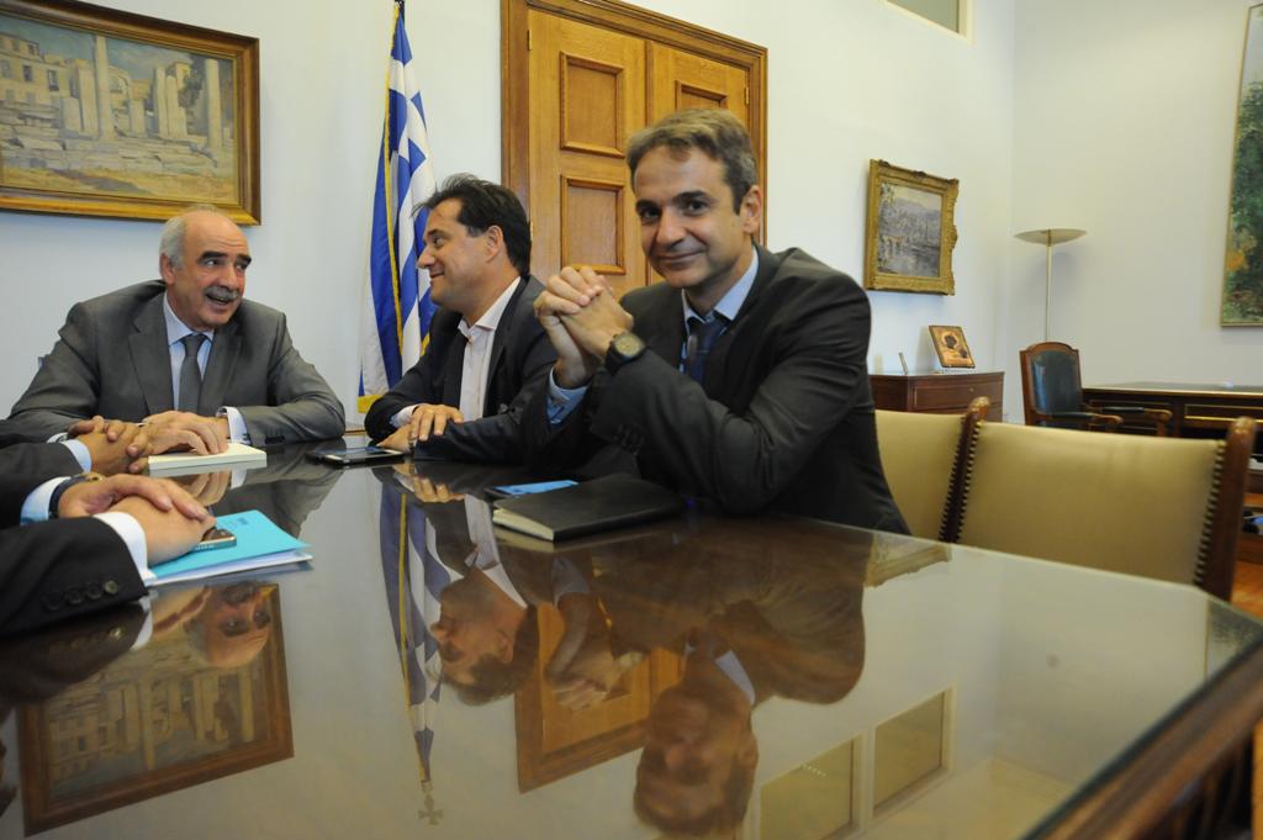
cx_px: 632
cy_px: 420
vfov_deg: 35.0
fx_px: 1332
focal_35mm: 38
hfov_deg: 50.7
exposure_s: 1/250
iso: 4000
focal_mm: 38
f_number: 8
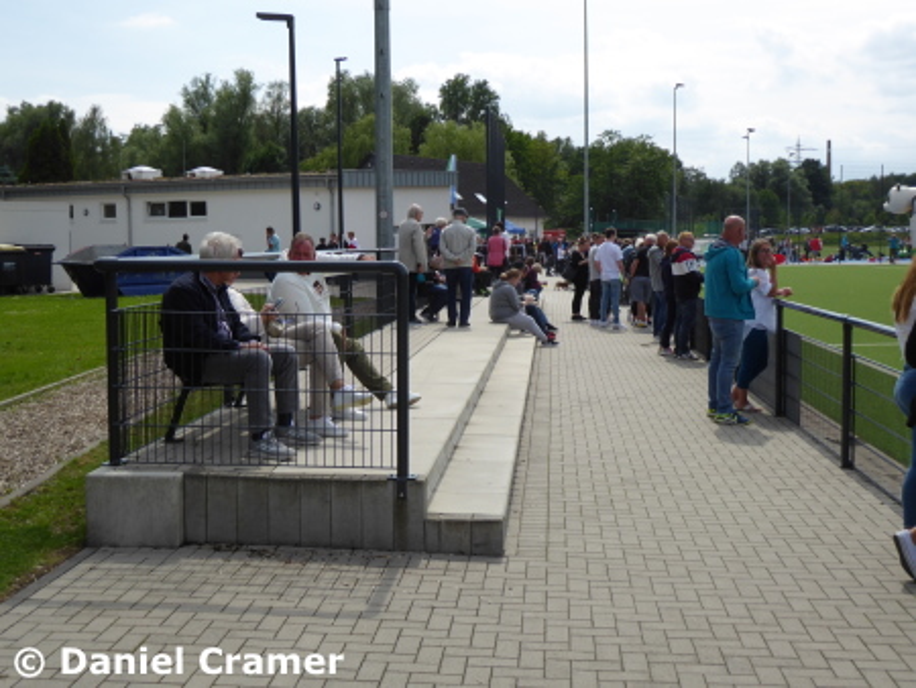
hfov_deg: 42.9
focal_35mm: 44
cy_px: 344
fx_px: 1165
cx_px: 458
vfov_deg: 32.9
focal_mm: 7.8
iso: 80
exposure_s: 1/800
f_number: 3.9
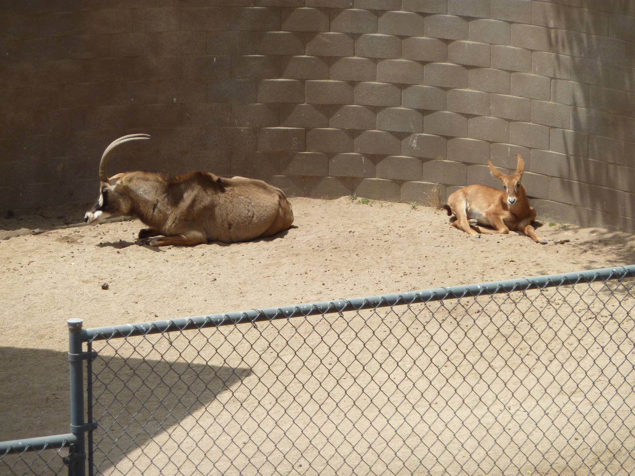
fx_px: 3852
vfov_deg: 7.1
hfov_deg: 9.4
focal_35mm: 210
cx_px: 318
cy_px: 238
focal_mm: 34.4
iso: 125
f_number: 4.6
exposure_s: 1/640
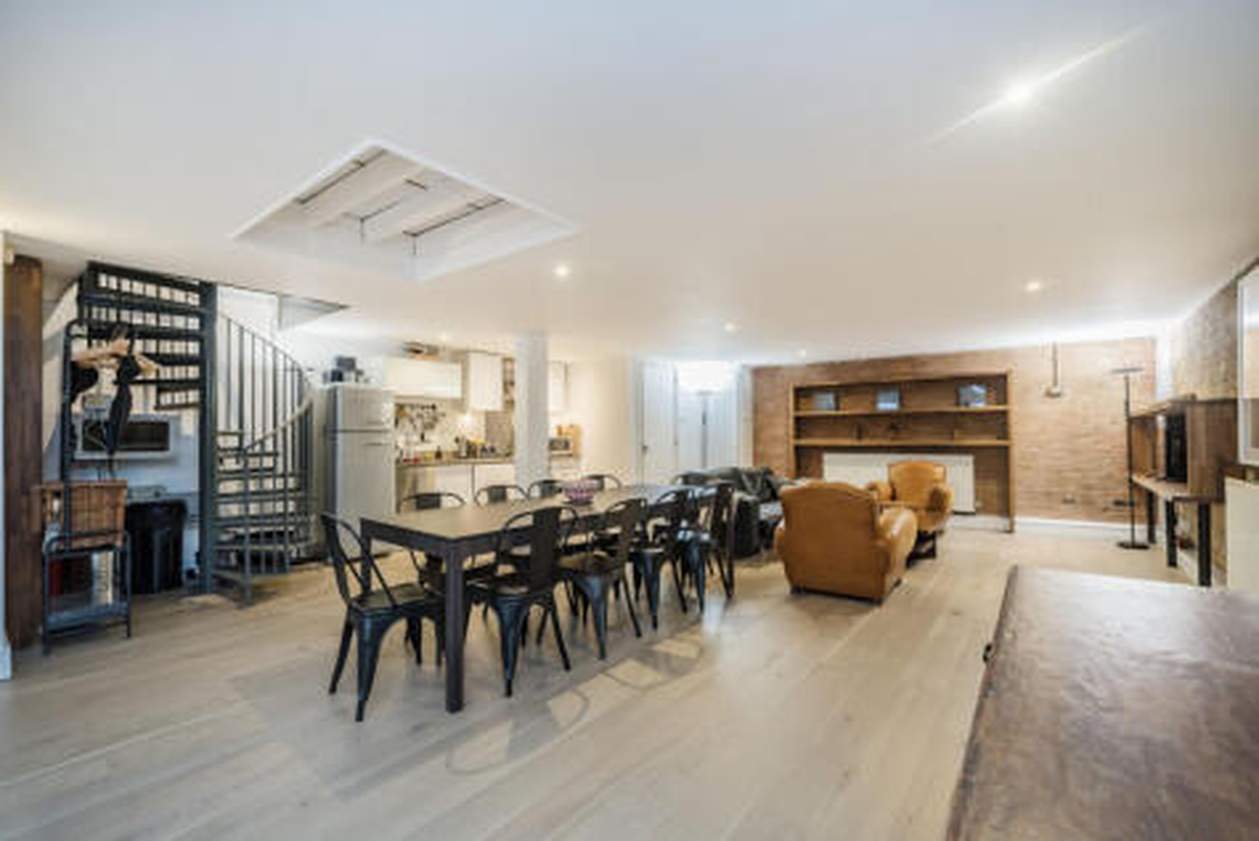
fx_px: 525
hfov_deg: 100.4
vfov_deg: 77.4
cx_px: 630
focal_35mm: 15
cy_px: 420
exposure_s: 1/6
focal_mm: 15
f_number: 9
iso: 800
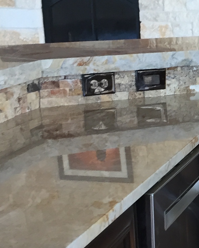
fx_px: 817
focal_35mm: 111
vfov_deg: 17.2
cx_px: 334
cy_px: 178
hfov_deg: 12.9
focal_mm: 4.15
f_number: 2.2
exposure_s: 1/30
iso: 64
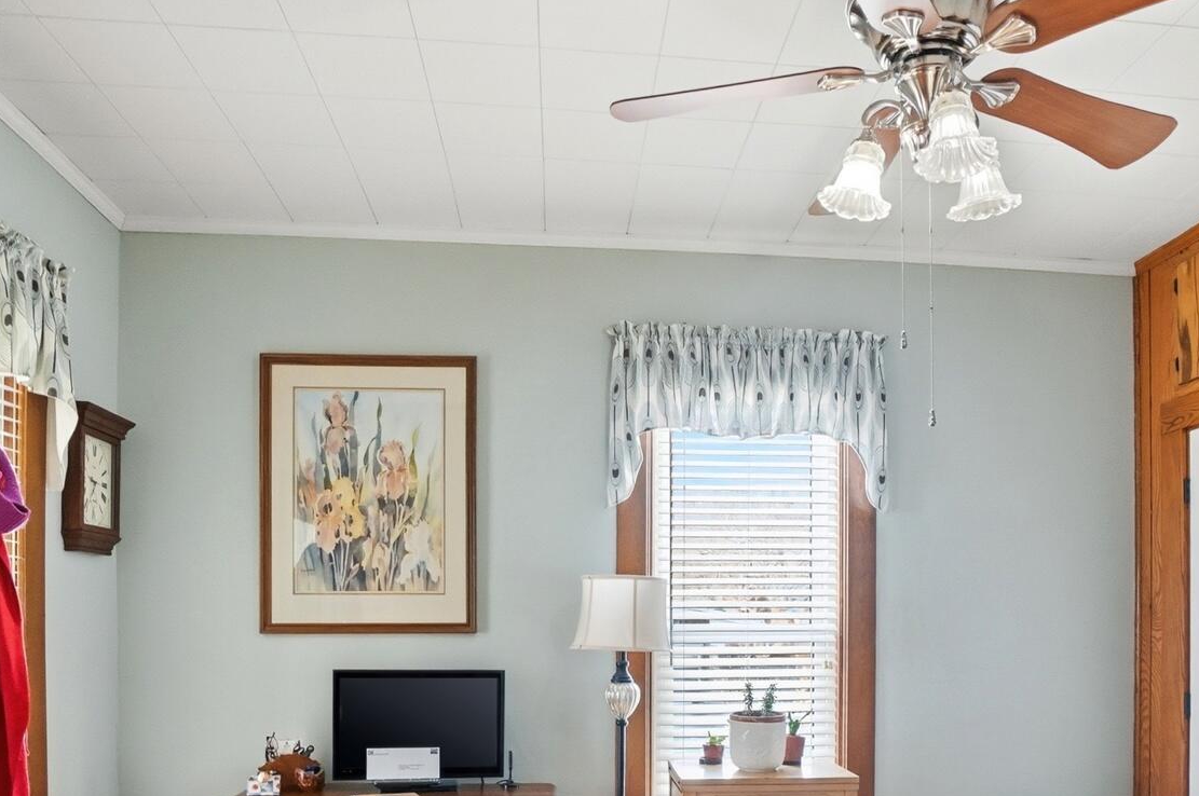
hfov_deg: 67.2
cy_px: 628
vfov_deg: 45.6
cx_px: 678
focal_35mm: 27
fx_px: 898
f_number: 6.3
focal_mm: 10
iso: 125
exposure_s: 1/80
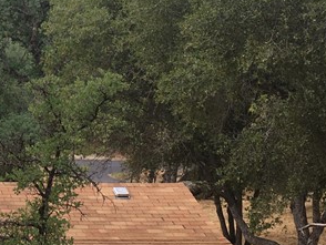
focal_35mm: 101
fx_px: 952
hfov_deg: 18.3
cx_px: -84
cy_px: 81
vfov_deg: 14.6
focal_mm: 4.15
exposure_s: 1/316
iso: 25
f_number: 2.2
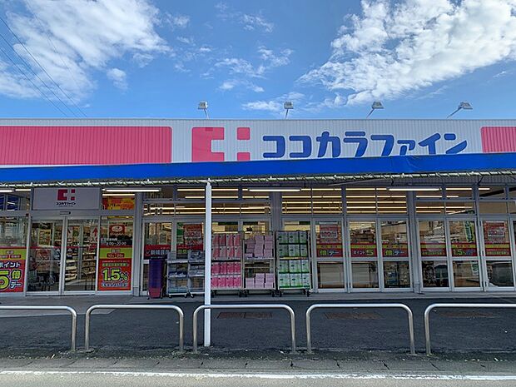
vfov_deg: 53.1
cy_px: 194
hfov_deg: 67.3
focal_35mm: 26
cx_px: 258
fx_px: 388
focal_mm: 4.25
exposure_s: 1/1100
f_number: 1.8
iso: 25
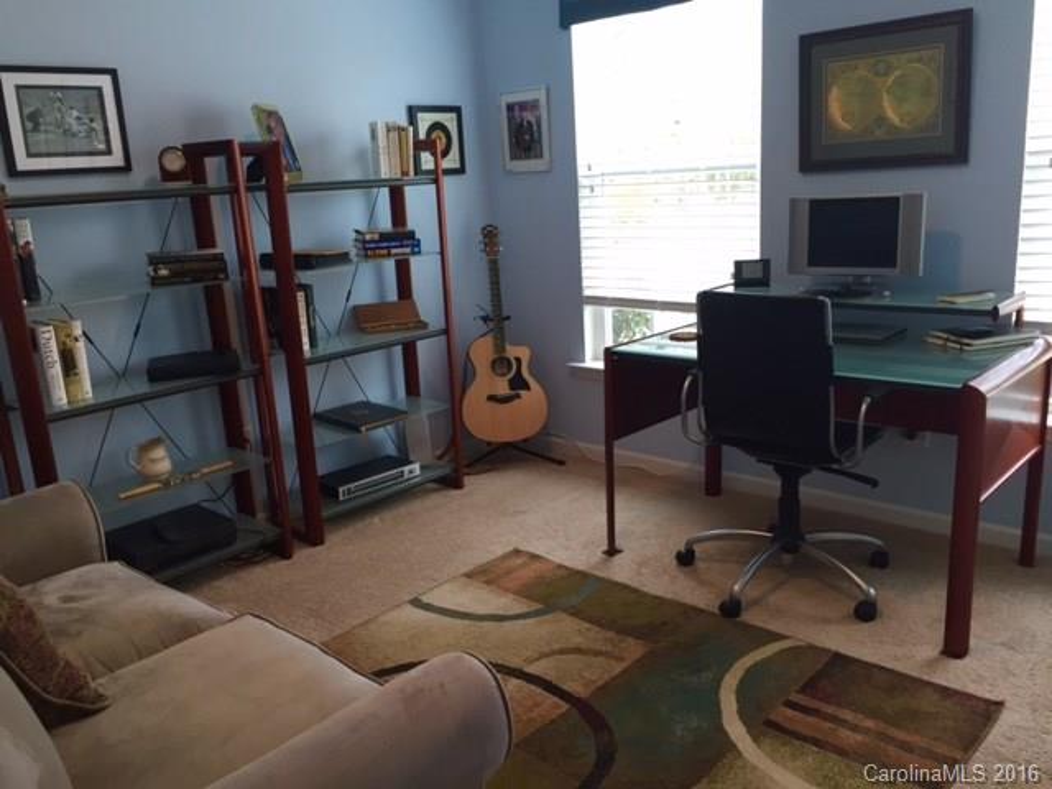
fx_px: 881
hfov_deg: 61.7
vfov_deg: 48.2
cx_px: 526
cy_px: 394
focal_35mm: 29
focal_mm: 4.15
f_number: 2.2
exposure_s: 1/30
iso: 40
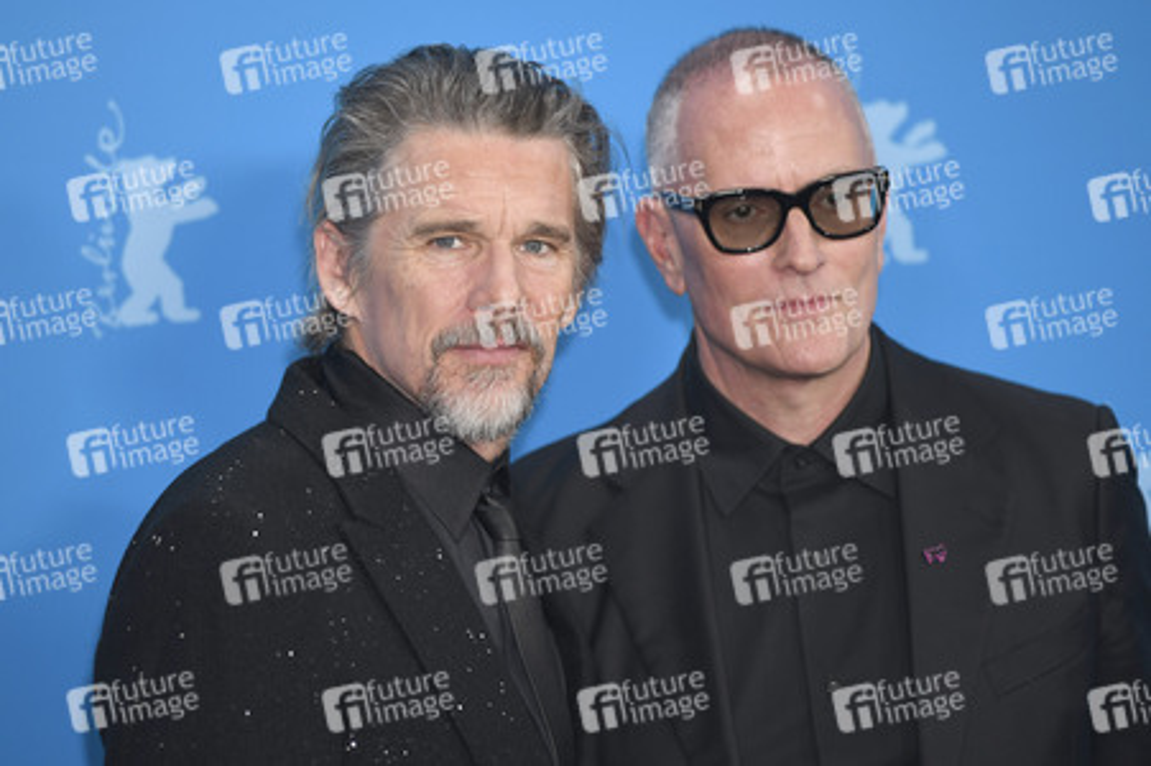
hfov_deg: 10.3
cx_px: 576
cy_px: 383
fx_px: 6390
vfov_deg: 6.9
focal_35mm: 200
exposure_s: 1/320
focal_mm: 200
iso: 640
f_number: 3.5
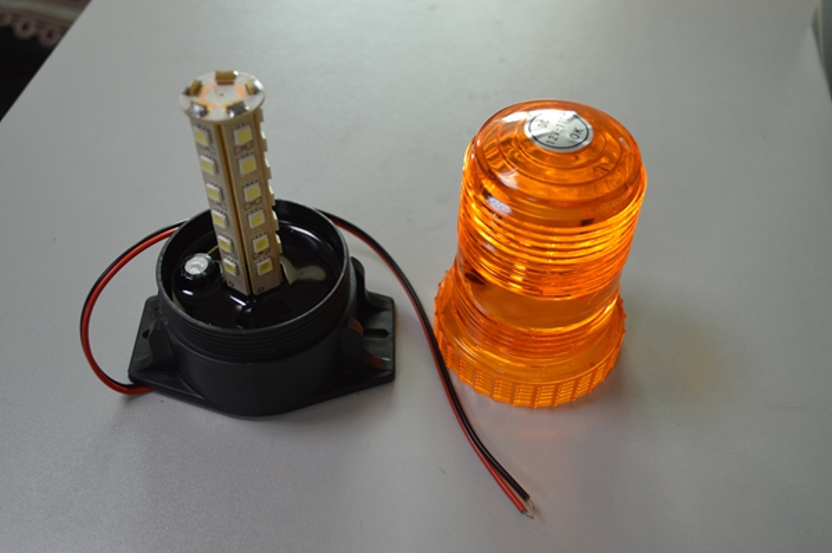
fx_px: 831
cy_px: 276
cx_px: 416
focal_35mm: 36
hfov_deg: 53.2
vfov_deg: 36.8
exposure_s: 1/50
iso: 400
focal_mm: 24
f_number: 4
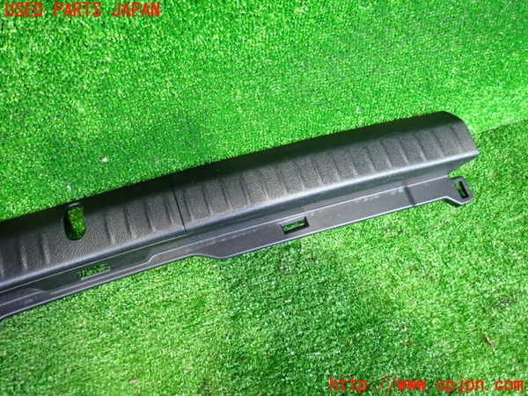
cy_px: 198
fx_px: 381
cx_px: 264
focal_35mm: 25
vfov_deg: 54.9
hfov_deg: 69.4
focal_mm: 4.5
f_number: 2
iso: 640
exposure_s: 1/50
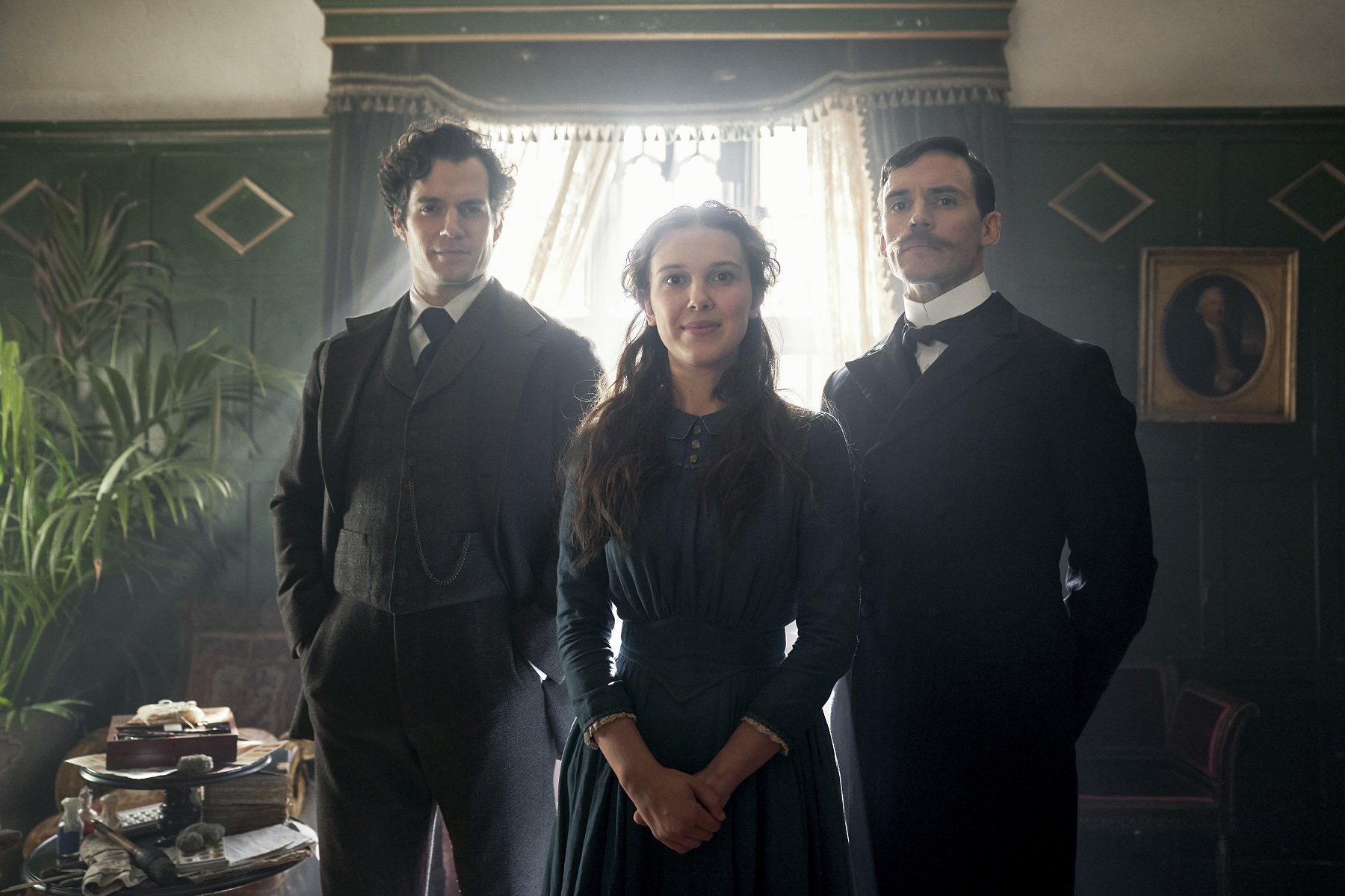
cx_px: 672
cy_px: 448
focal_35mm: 30
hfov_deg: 61.9
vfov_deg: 43.6
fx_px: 1120
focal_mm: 30
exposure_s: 1/80
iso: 1600
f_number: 2.8
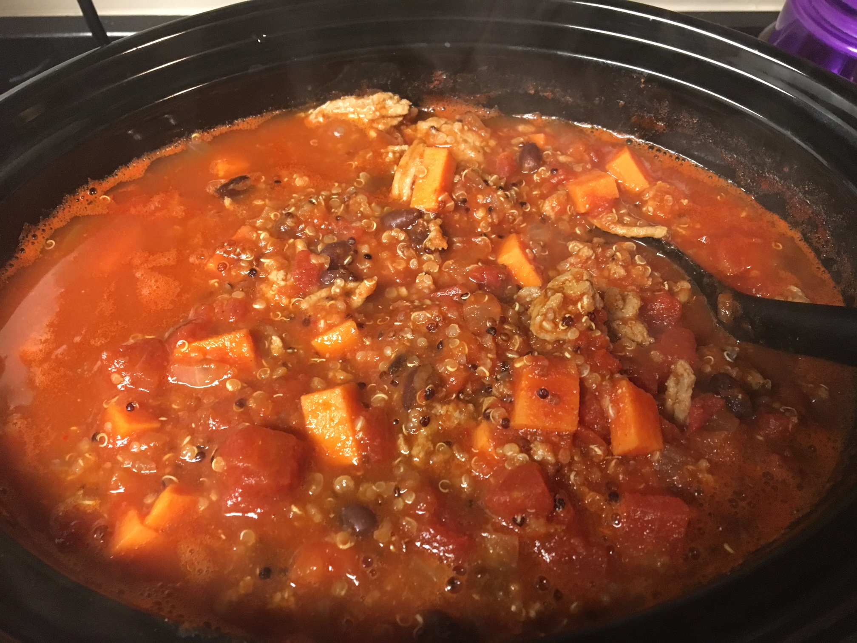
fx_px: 718
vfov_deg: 48.2
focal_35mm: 29
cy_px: 322
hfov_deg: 61.7
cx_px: 428
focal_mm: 4.15
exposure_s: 1/15
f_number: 2.2
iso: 200
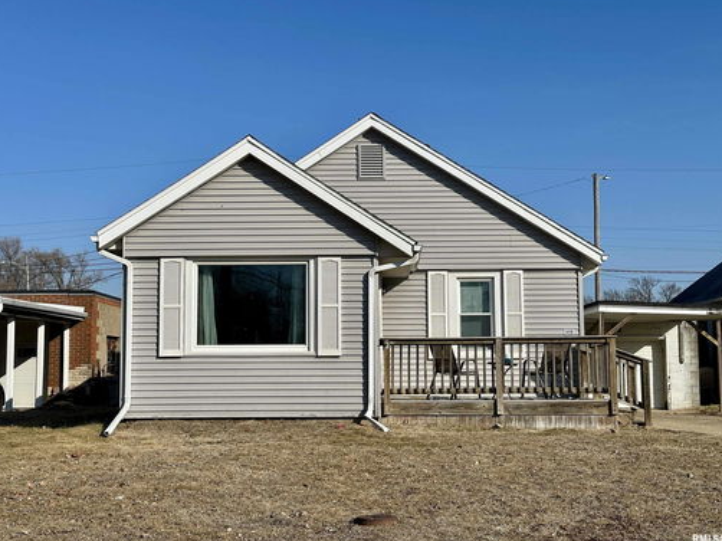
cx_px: 361
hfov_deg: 38.9
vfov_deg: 29.7
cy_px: 270
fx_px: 1022
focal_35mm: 49
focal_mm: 6.86
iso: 64
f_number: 1.78
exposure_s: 1/7634
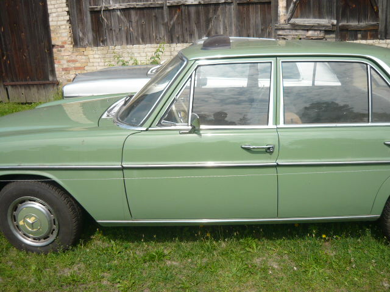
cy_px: 146
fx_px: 372
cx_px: 195
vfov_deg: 42.9
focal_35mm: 33
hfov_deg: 55.4
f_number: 8
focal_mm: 5.5
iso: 100
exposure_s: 1/200
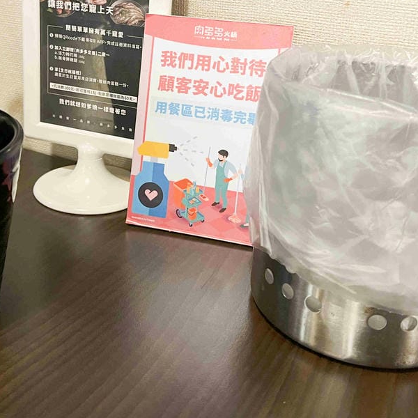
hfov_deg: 36.5
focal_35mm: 46
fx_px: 628
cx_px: 146
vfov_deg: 36.0
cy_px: 108
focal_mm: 5.7
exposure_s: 1/60
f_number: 1.5
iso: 400
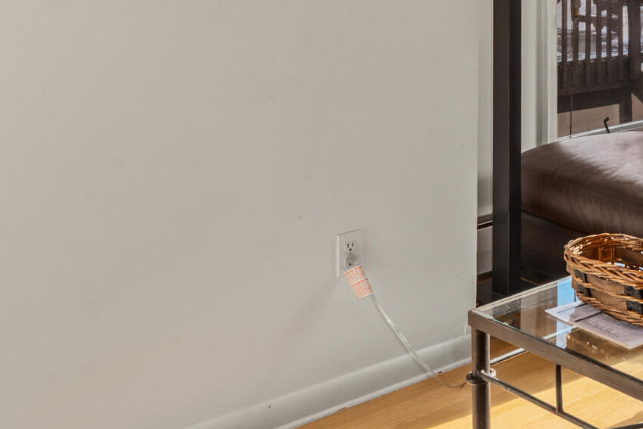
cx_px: 814
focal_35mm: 60
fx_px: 1072
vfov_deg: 21.0
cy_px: -95
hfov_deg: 28.2
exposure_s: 1/5
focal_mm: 17
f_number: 13
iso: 160
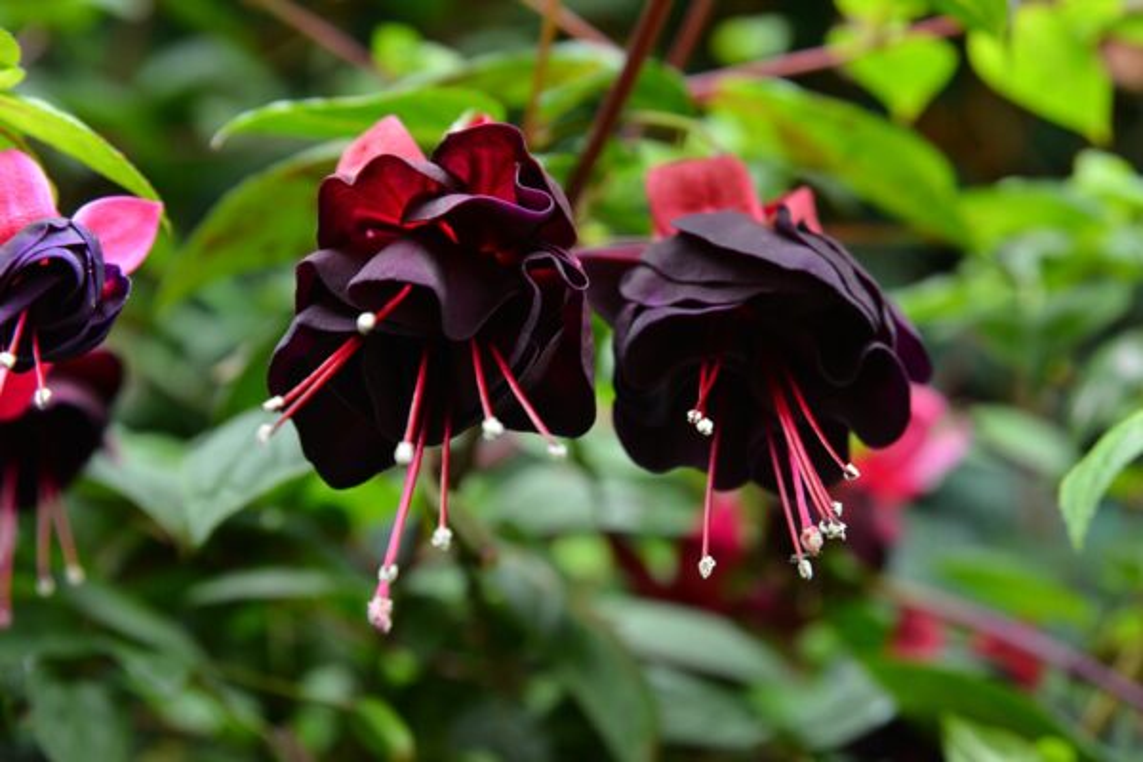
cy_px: 381
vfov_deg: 16.1
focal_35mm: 85
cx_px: 572
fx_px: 2699
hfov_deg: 23.9
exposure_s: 1/100
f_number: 8
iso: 500
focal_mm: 85
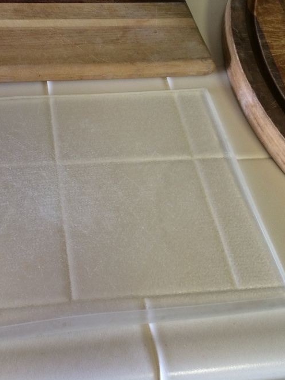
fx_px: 450
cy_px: 188
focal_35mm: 41
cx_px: 74
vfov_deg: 45.8
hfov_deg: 34.4
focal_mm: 4.12
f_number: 2.2
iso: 160
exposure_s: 1/30
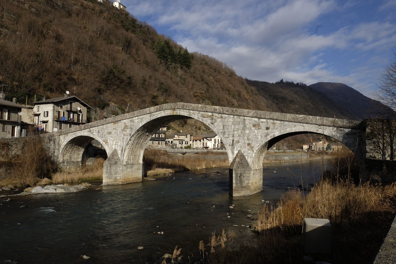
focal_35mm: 26
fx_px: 286
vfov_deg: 49.6
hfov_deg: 69.4
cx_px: 198
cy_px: 132
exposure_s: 1/30
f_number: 22
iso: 100
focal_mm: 17.6
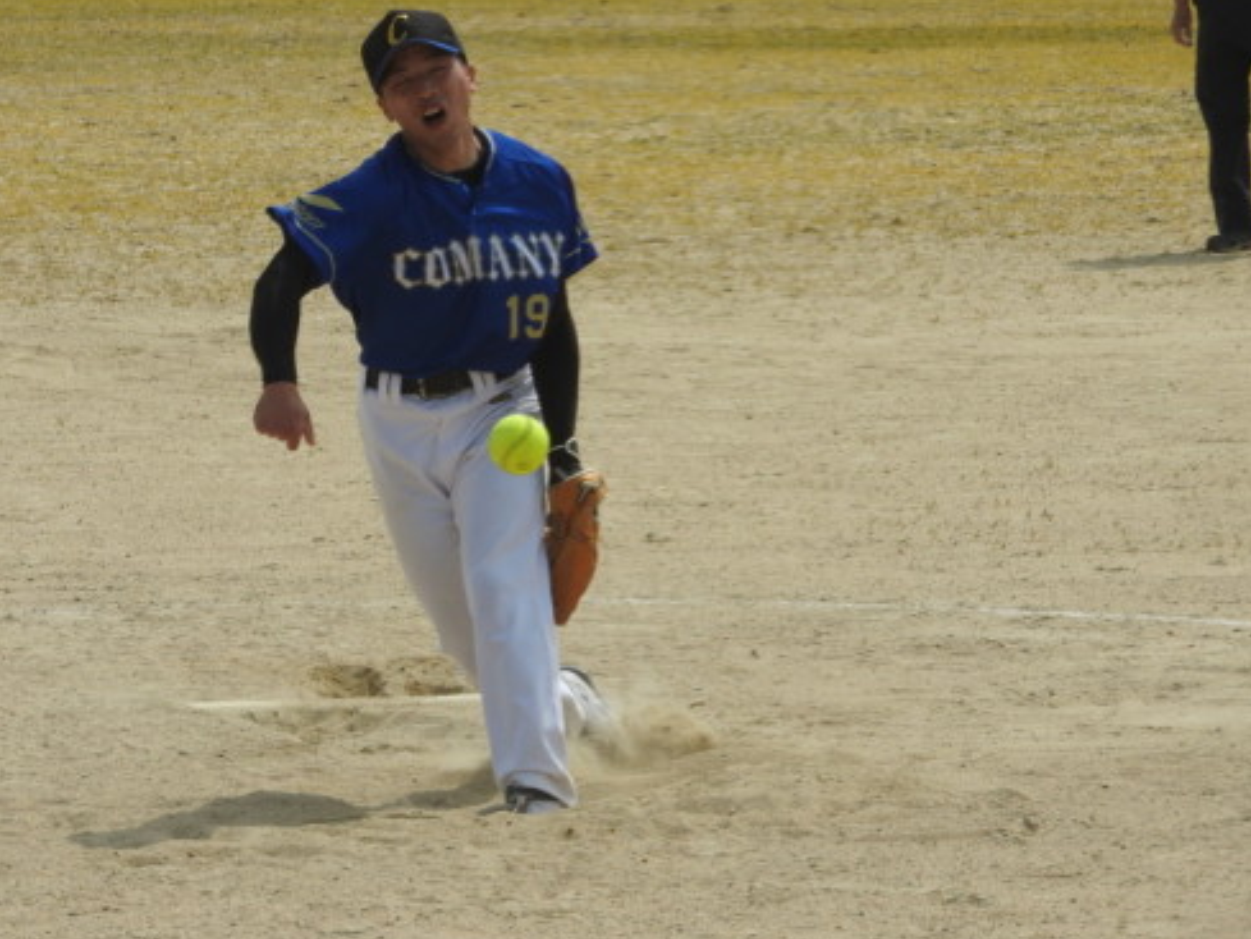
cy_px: 402
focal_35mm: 331
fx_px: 11965
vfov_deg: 4.5
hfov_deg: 6.0
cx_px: 640
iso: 100
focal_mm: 48.4
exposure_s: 1/800
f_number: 5.5
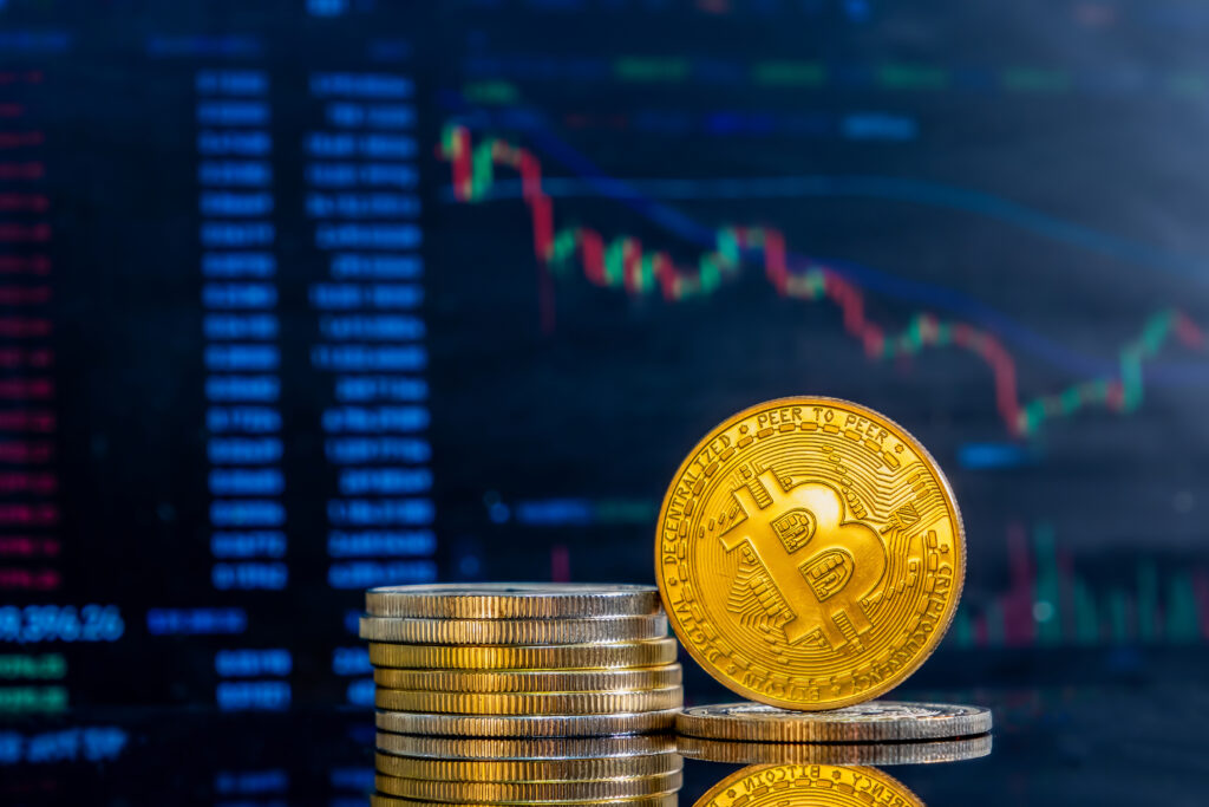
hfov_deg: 20.2
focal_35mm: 101
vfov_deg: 13.6
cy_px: 404
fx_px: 3392
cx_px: 604
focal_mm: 67.5
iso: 400
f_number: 6.4
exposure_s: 1/4
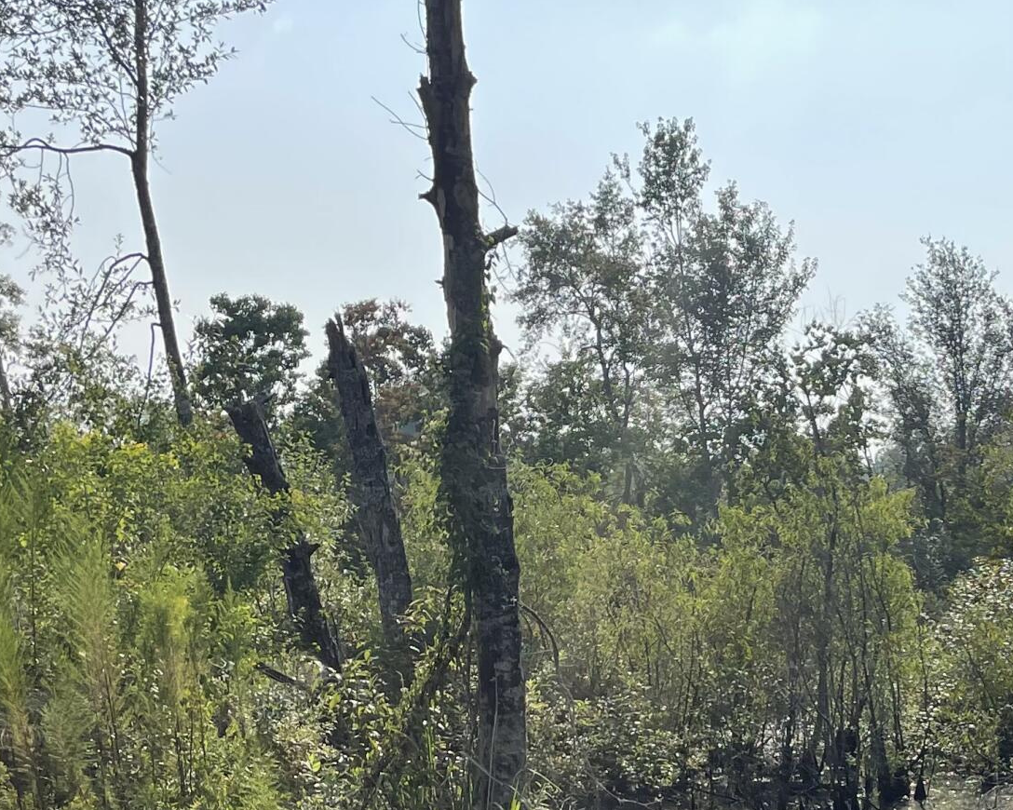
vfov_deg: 20.4
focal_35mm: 70
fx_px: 2098
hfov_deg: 26.0
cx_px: 976
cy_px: 984
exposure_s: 1/2681
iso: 32
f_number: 1.6
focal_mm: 4.2
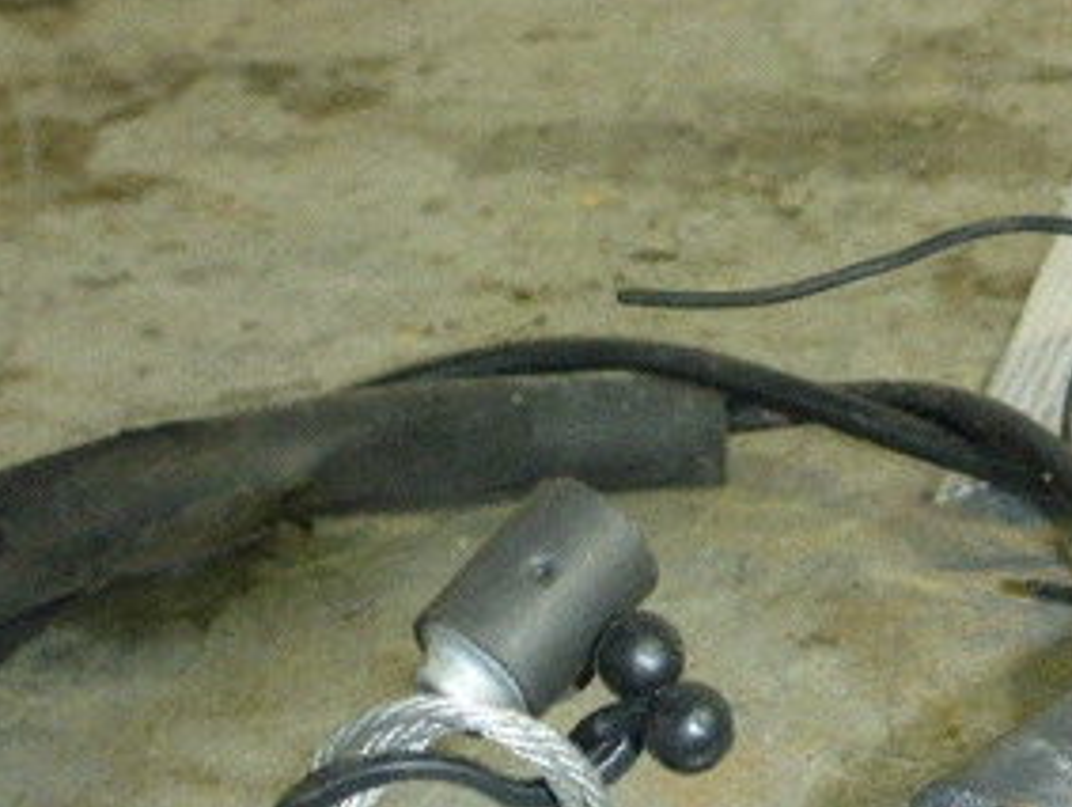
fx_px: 2171
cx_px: 780
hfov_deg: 27.4
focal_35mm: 70
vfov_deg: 20.3
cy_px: 841
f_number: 3.5
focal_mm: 5.5
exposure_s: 1/60
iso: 640
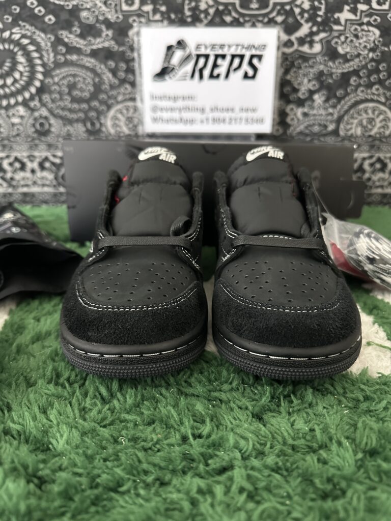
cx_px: 196
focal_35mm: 24
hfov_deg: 56.8
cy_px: 260
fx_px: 361
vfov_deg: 71.6
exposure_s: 1/33
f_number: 1.78
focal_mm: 6.86
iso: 1000
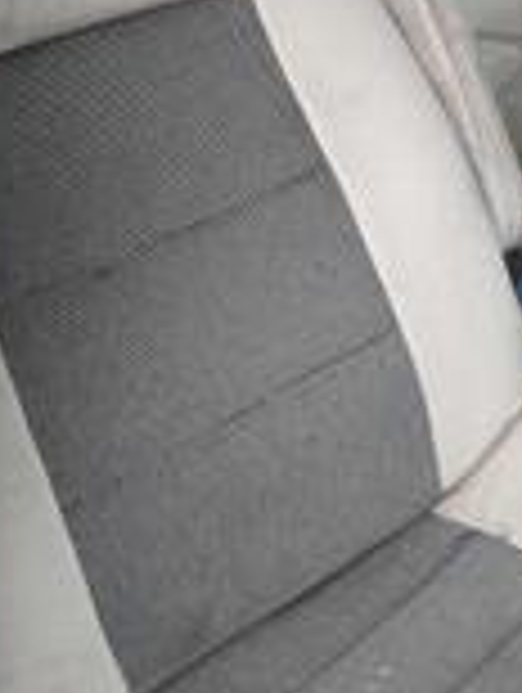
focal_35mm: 59
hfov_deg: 24.4
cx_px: 439
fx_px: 1183
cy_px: 68
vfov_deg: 31.1
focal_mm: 6.81
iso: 120
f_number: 1.85
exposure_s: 1/23.8
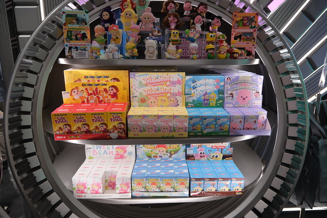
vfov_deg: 53.1
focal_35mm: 24
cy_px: 109
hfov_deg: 73.8
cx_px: 164
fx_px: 218
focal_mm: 16
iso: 250
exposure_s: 1/100
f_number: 2.8
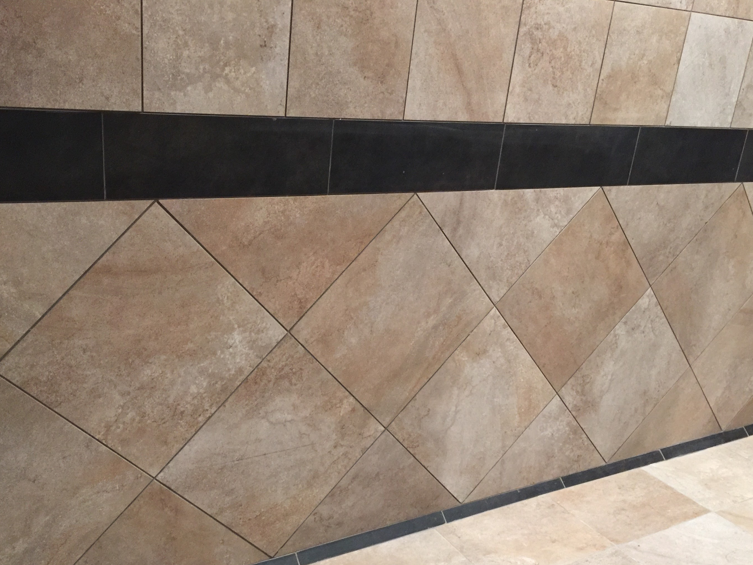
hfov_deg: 52.5
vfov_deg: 40.5
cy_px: 339
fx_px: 761
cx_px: 332
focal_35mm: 35
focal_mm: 4.15
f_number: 2.2
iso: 125
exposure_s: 1/15
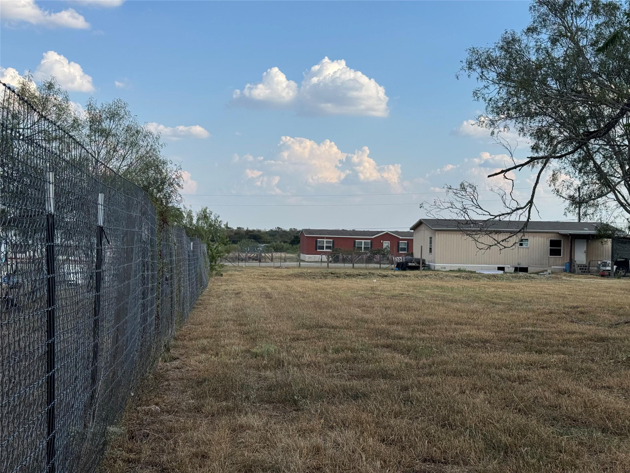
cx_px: 315
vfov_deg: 30.3
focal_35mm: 48
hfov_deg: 39.7
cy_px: 236
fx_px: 874
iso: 64
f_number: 1.78
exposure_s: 1/4310
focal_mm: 6.76
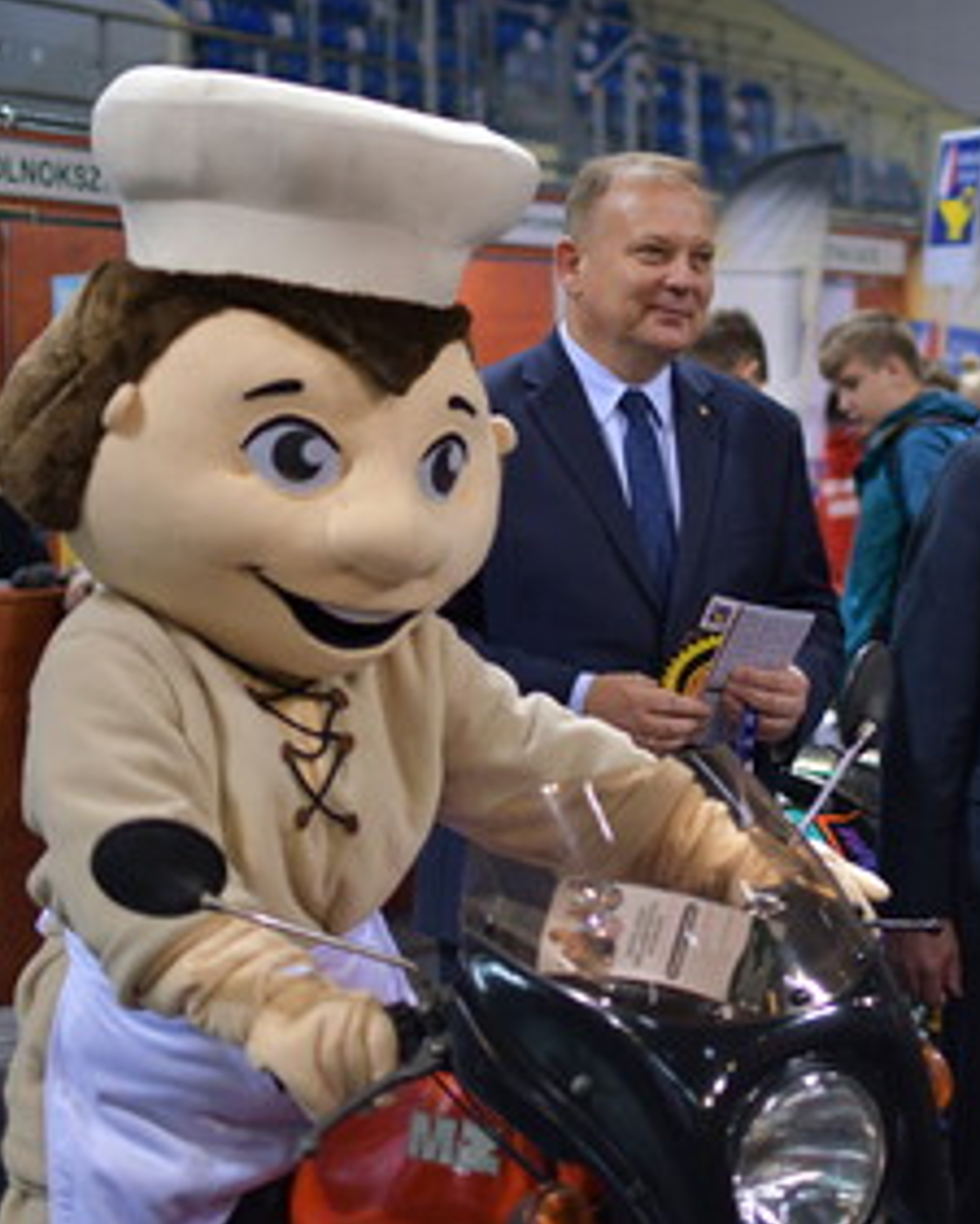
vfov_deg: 25.7
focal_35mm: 74
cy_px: 610
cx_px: 649
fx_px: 2681
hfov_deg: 20.6
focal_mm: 35
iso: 1000
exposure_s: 1/200
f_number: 1.8
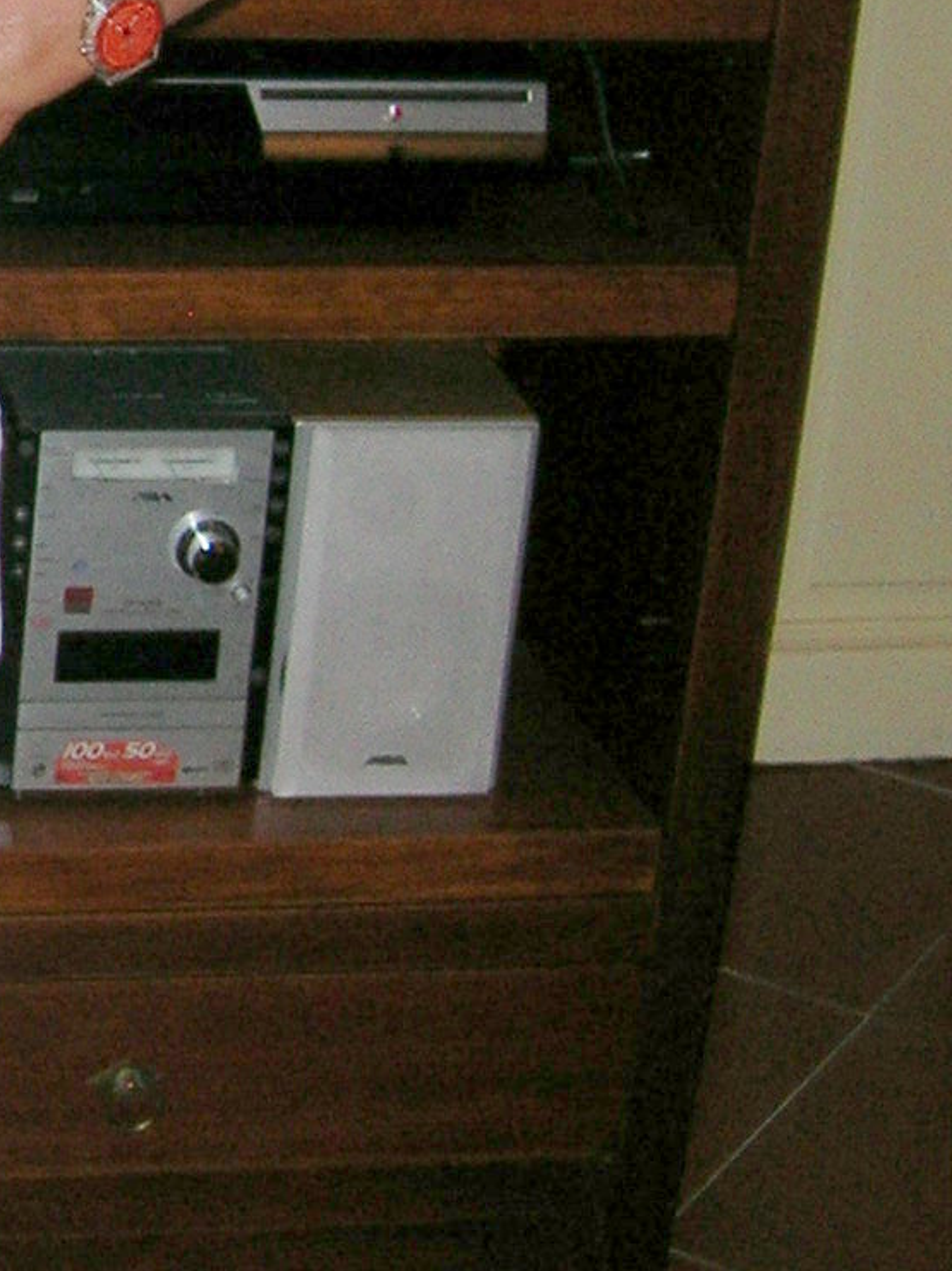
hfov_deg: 11.8
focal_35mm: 119
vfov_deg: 16.4
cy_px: 214
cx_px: -592
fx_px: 4367
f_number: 2.9
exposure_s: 1/60.1
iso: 50
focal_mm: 5.7
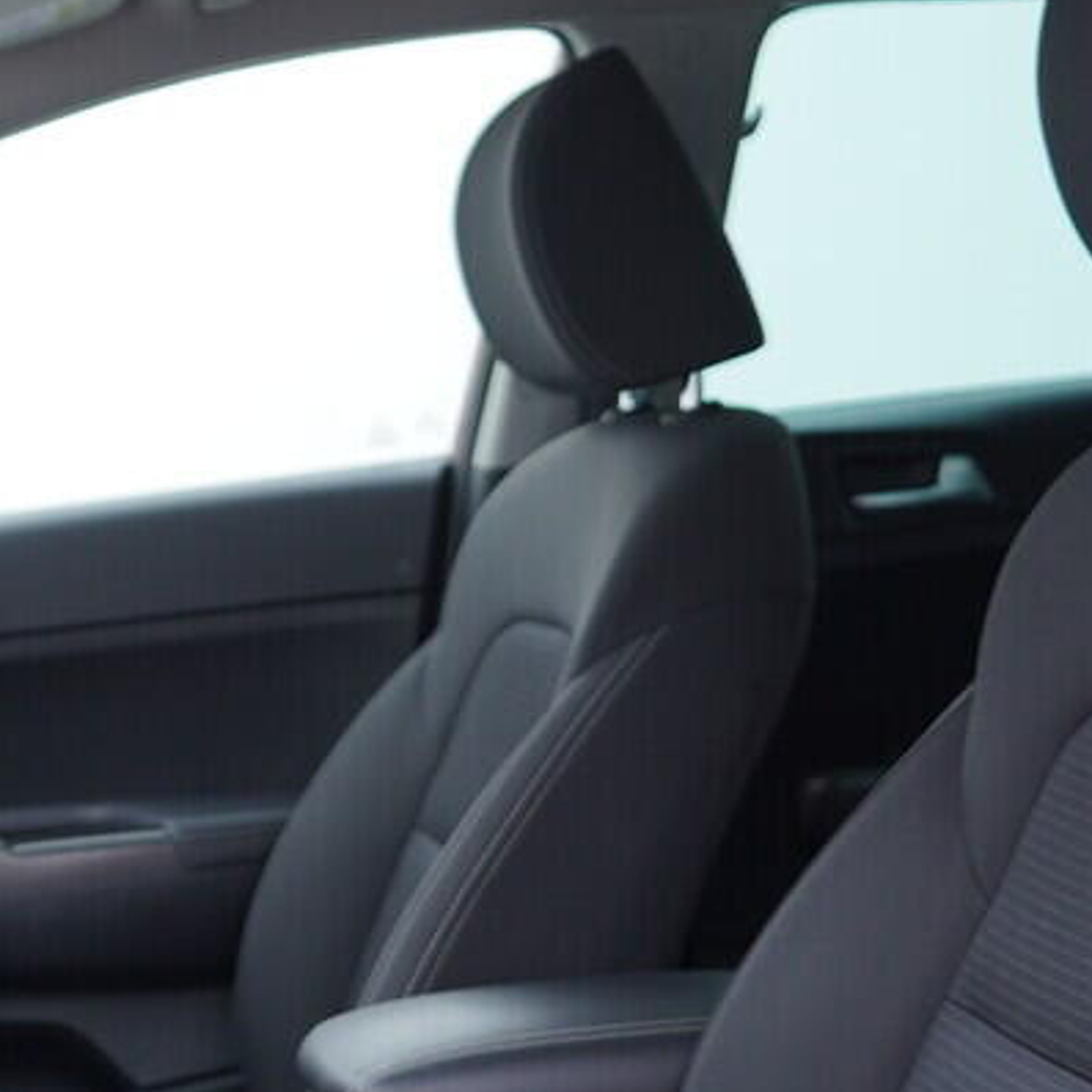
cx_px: -3
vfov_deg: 21.8
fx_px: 2820
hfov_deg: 21.2
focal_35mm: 79
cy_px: 750
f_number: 2.8
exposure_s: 1/40
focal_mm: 24
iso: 125
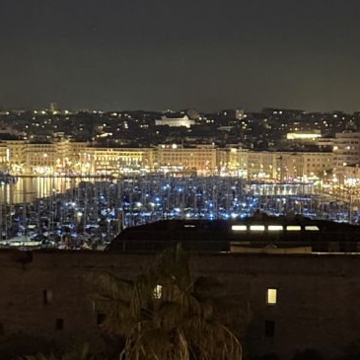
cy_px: 180
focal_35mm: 119
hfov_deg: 14.6
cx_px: 155
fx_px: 1400
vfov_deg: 14.7
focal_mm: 6.76
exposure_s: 1/17
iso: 3200
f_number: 1.78
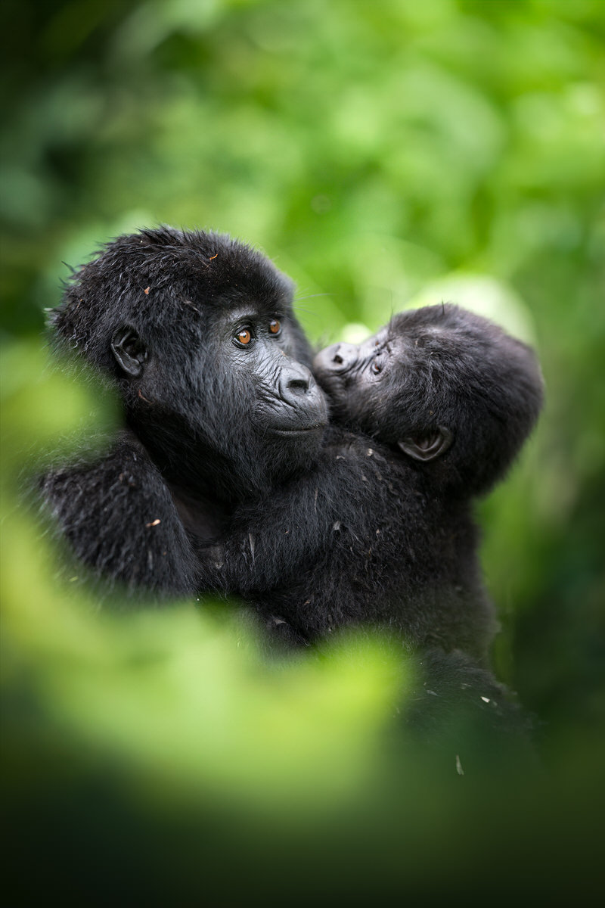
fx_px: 3403
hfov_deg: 10.2
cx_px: 302
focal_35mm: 135
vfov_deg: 15.2
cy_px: 454
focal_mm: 135
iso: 720
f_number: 1.8
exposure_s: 1/1000
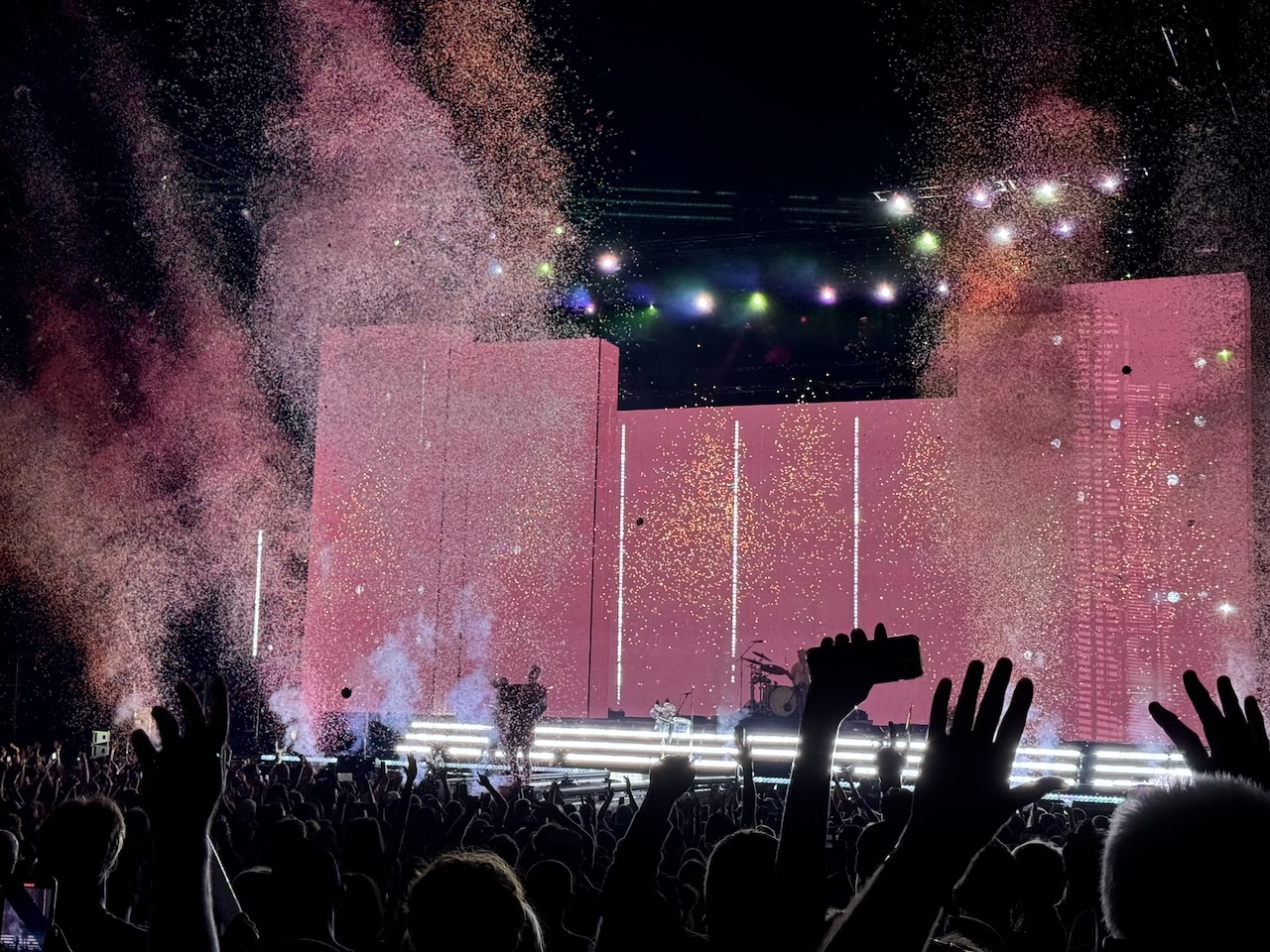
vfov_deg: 30.3
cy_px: 476
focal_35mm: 48
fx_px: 1761
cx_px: 635
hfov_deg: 39.7
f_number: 1.78
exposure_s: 1/1193
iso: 100
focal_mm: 6.76
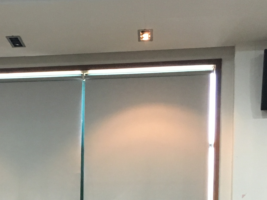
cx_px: 24
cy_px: 273
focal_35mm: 94
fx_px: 725
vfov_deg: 14.9
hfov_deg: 20.4
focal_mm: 4.15
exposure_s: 1/25
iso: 200
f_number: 2.2
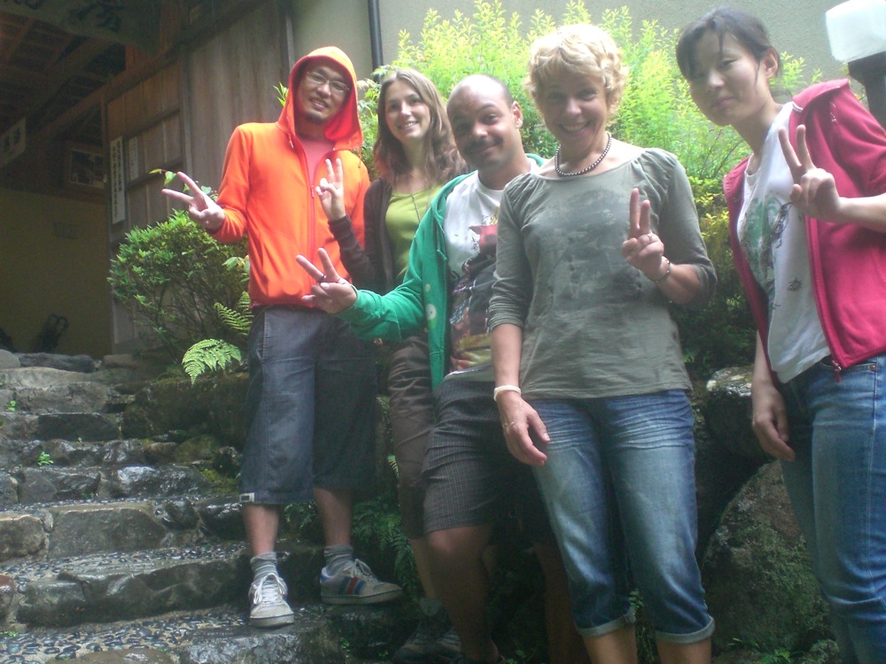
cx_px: 443
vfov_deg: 37.7
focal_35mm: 38
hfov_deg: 49.0
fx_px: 973
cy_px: 332
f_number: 3.1
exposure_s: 1/50
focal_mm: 6.3
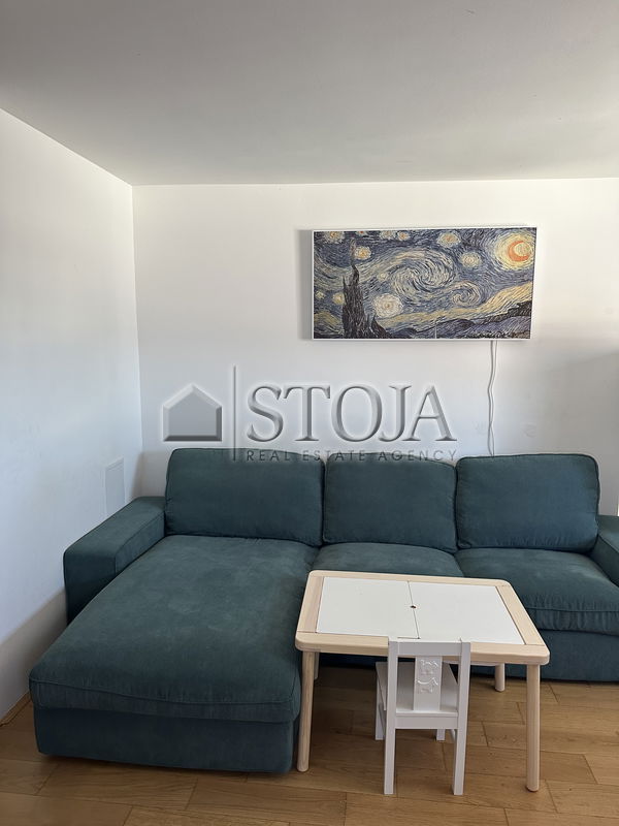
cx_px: 310
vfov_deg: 71.6
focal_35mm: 24
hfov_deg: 56.8
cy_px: 413
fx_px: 572
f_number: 1.78
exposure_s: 1/114
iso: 250
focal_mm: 6.86
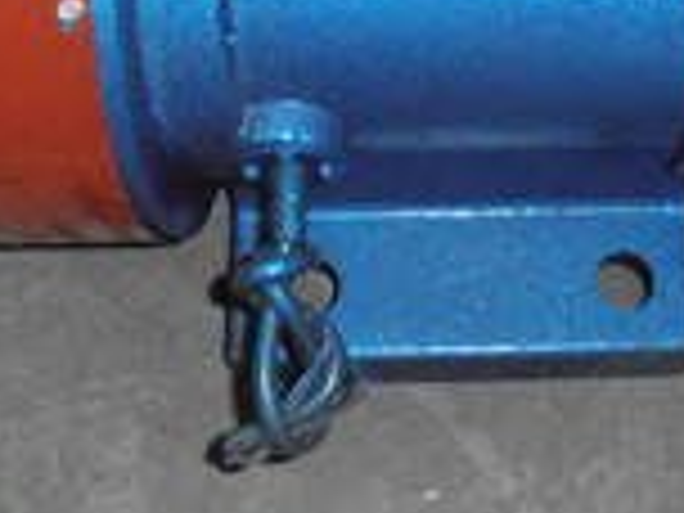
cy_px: 108
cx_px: 562
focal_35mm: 63
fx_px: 1245
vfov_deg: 23.0
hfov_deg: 29.9
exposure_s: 1/250
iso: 1600
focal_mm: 4.2
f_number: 3
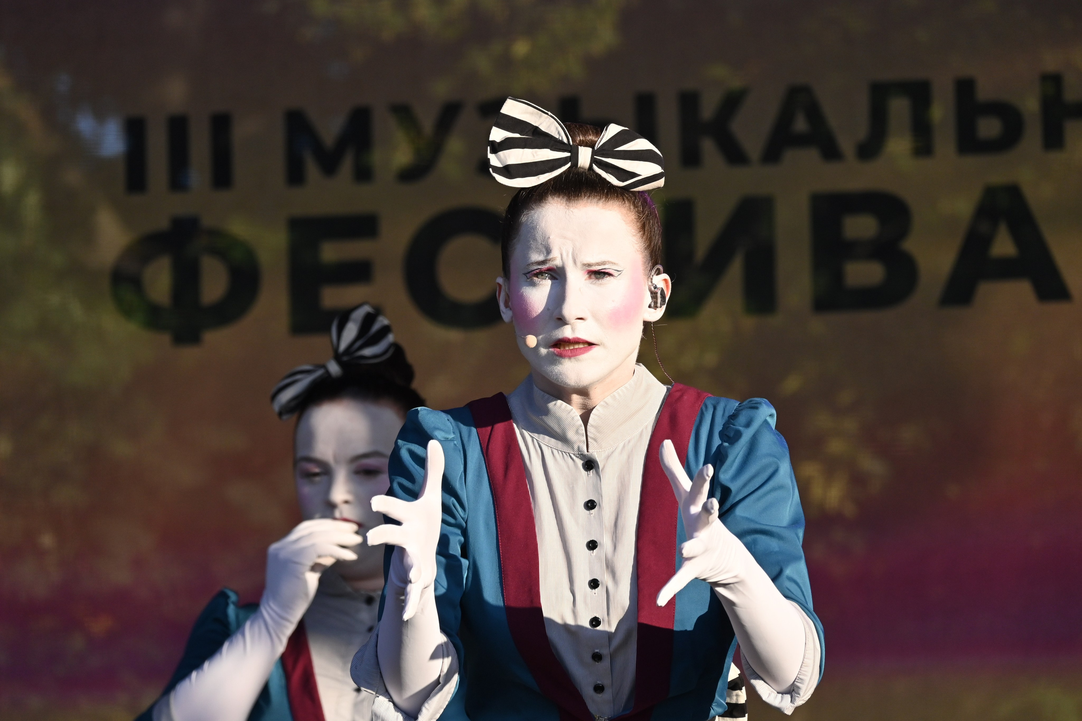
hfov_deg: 5.5
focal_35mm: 375
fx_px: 11271
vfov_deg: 3.7
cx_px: 541
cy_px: 360
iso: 400
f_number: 8
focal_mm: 250
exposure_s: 1/640
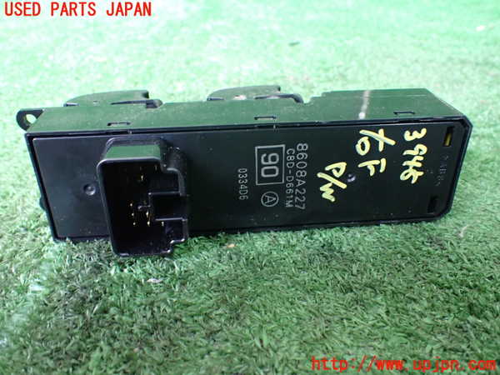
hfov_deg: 60.0
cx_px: 250
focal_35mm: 30
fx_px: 433
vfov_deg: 46.8
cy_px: 188
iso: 800
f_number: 2.3
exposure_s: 1/30
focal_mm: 5.4
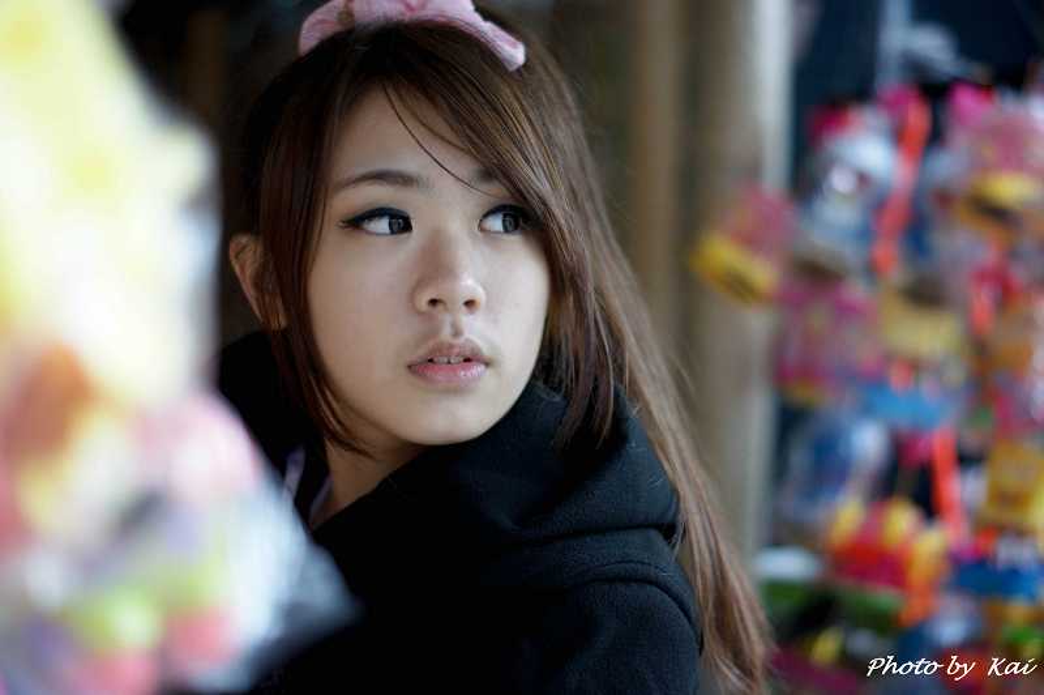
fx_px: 2173
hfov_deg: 27.0
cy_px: 348
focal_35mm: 75
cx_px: 522
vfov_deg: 18.2
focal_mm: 50
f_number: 1.8
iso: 100
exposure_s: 1/160
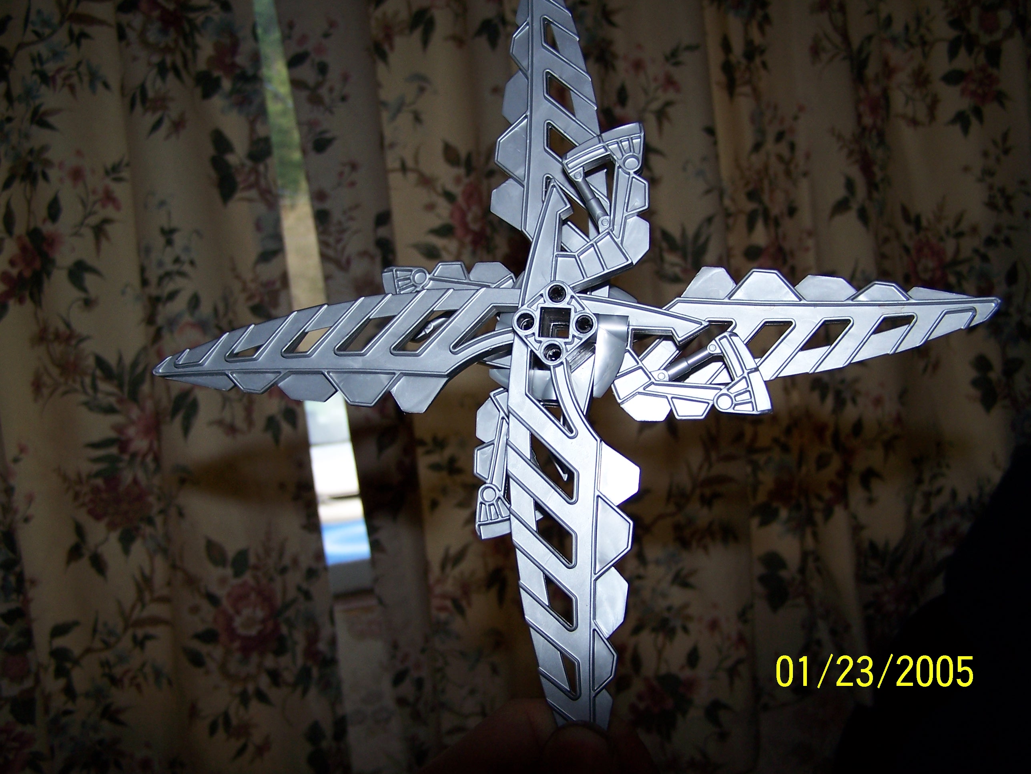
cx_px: 516
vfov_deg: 37.7
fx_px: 1132
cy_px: 387
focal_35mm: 38
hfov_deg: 49.0
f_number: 2.8
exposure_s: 1/60
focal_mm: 6.3
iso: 80
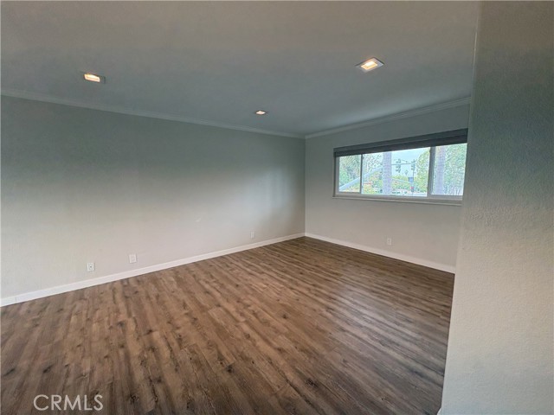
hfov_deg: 102.1
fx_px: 224
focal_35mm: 14
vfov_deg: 85.7
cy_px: 208
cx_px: 277
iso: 125
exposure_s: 1/120
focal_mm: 2.22
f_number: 2.2
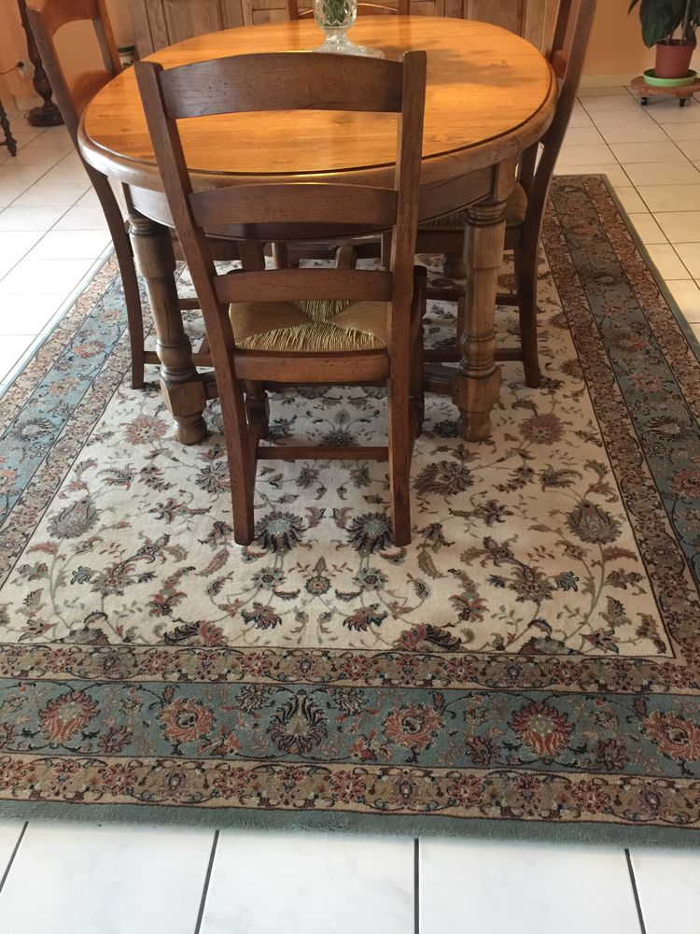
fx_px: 782
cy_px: 467
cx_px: 350
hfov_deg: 48.2
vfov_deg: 61.7
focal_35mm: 29
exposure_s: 1/8
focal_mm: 4.15
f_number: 2.2
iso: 160
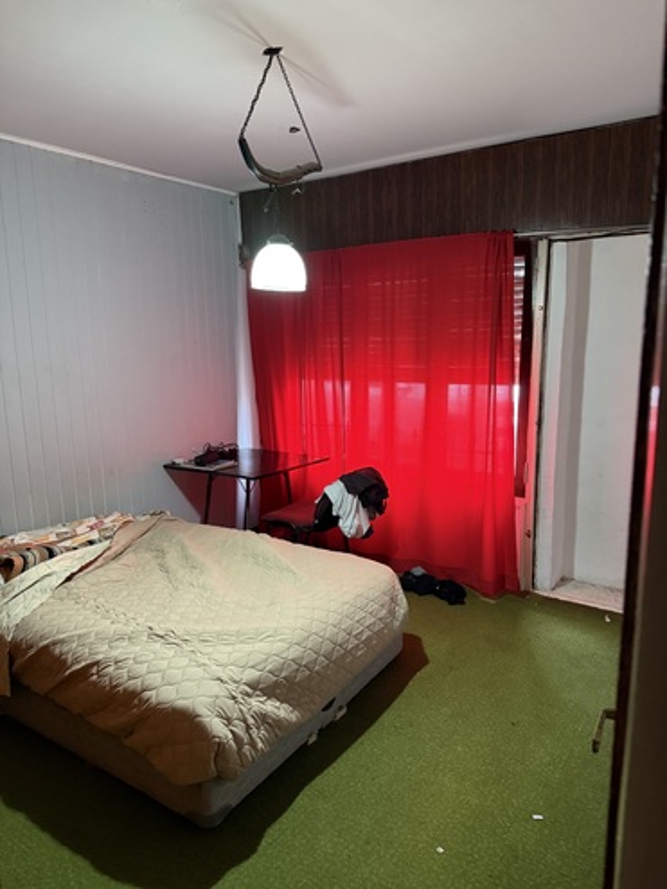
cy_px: 444
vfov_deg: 71.6
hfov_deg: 56.8
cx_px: 334
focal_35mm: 24
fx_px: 617
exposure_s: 1/33
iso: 640
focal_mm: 6.76
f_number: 1.78
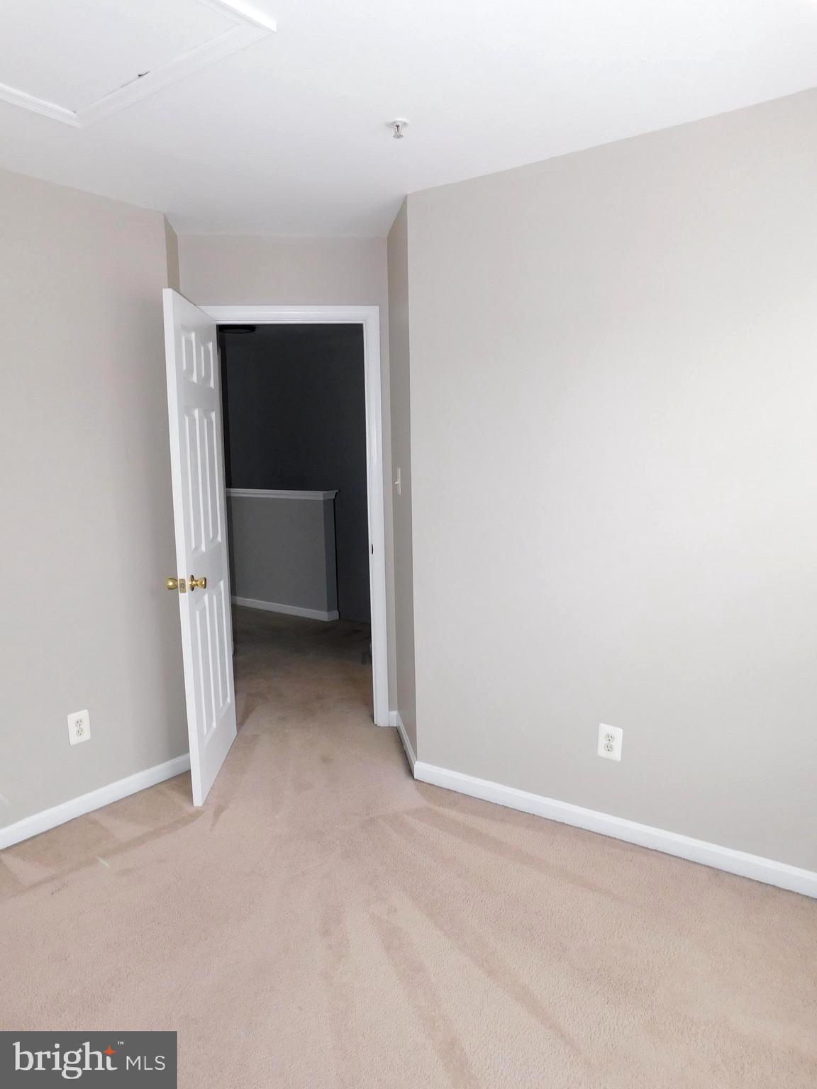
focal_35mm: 24
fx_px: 755
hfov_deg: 56.8
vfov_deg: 71.6
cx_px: 408
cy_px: 544
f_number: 3
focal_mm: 4.1
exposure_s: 1/30
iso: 160
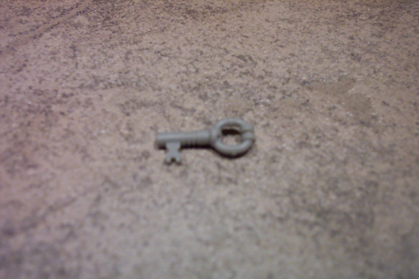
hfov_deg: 54.4
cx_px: 210
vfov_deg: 37.9
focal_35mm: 35
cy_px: 140
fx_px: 407
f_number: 2.8
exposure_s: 1/10
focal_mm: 7.5
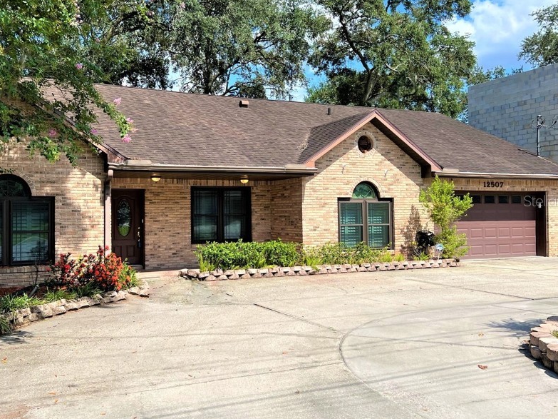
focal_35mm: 34
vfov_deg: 41.8
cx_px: 226
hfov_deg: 53.6
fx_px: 548
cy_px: 201
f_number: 1.5
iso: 50
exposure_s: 1/3831
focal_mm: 5.7
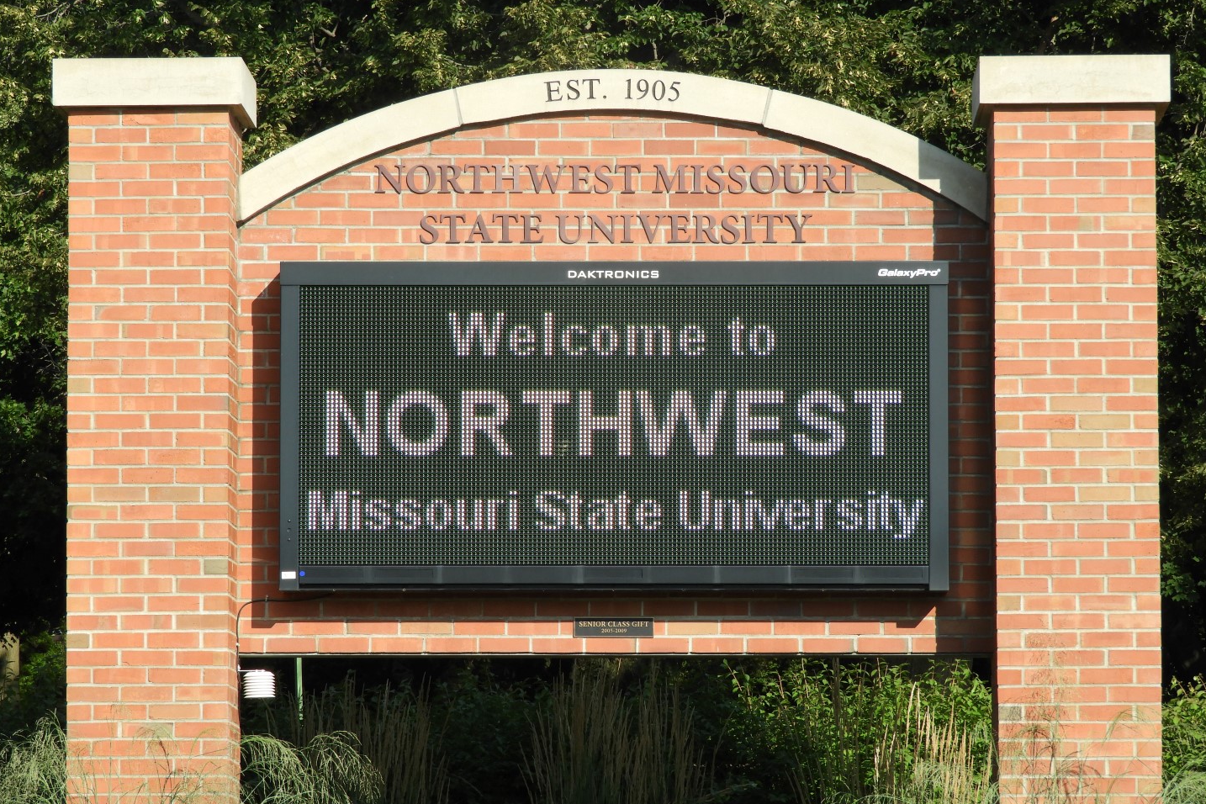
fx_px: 6298
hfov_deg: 10.9
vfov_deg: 7.3
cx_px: 603
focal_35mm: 188
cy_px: 410
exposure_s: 1/320
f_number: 5.3
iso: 100
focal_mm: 32.2
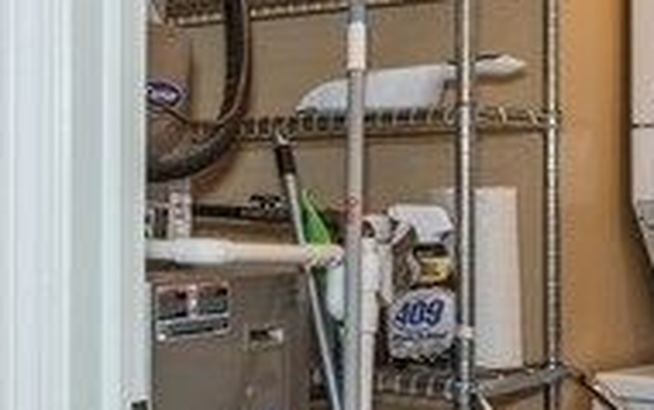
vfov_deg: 15.9
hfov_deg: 21.5
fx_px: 1462
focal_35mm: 82
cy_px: 200
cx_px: -301
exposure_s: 1/5
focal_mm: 17
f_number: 8
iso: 400
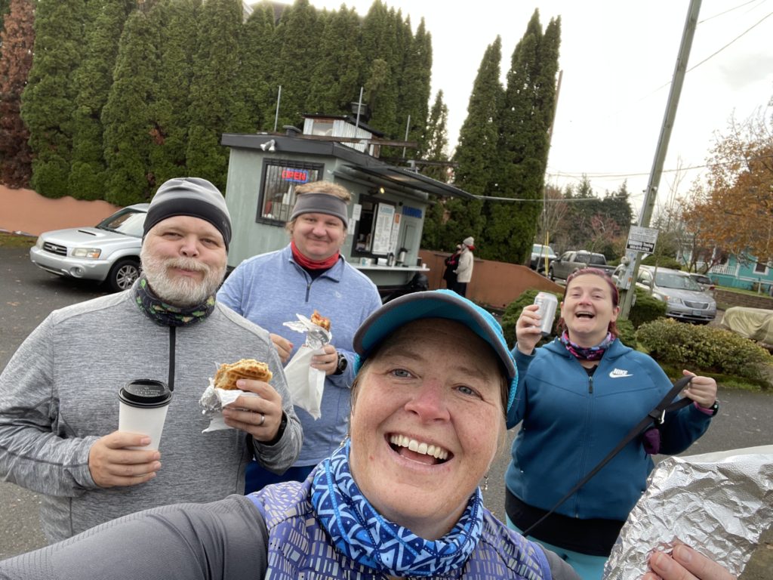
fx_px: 514
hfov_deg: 73.9
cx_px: 386
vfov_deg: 58.9
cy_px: 290
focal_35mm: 23
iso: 25
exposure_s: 1/122
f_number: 2.2
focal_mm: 2.71
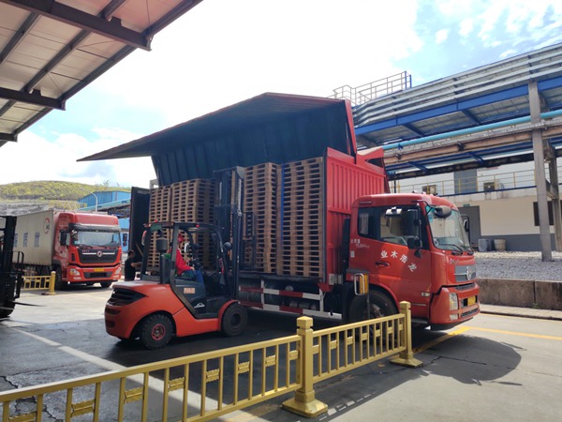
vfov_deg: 58.9
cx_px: 281
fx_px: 373
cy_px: 211
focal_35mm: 23
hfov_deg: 73.9
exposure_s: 1/1161
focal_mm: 5.52
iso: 100
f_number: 1.9
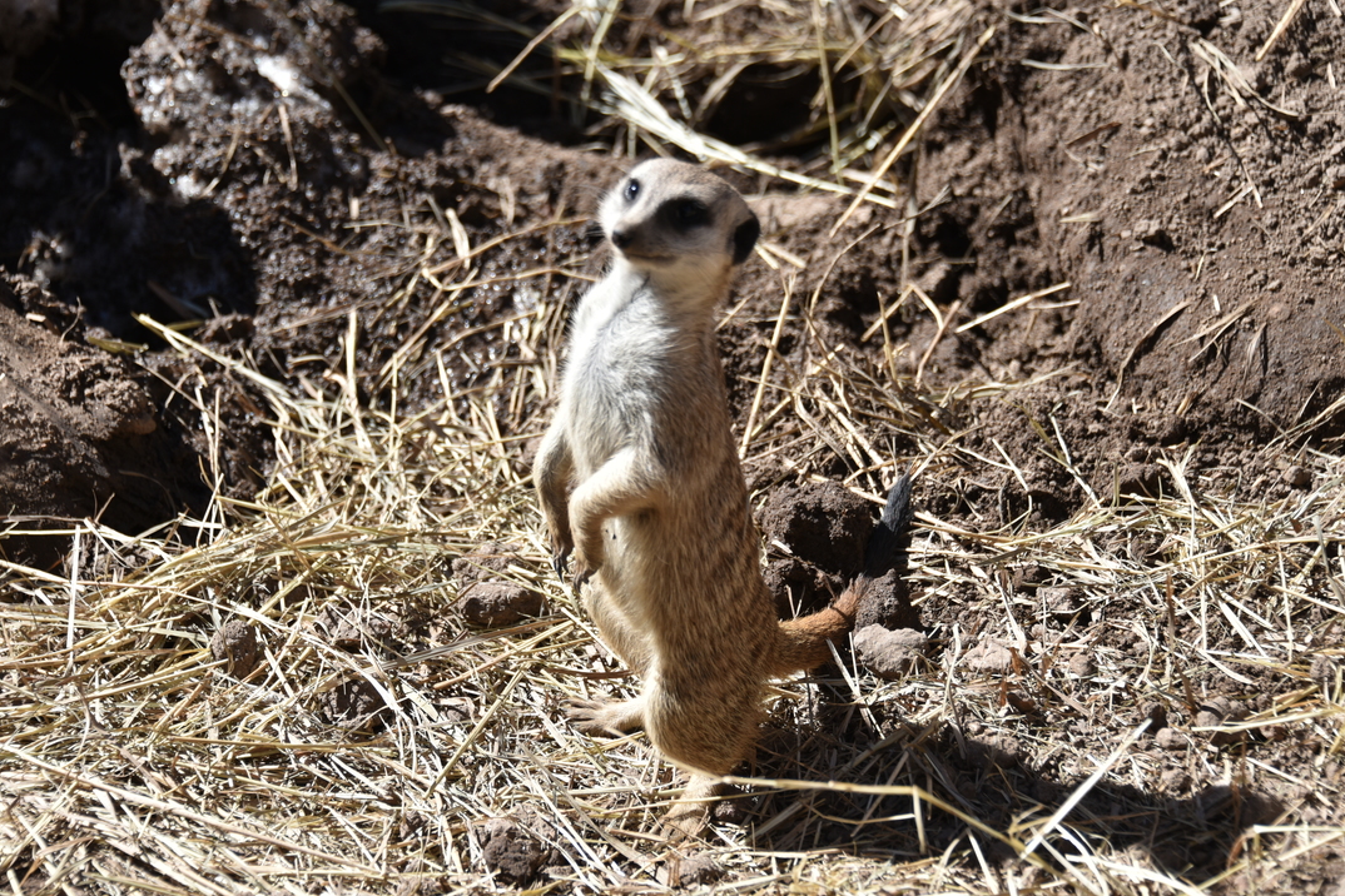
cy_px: 444
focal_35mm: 149
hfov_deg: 13.8
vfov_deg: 9.2
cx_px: 676
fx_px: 5566
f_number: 6.3
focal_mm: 125
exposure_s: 1/250
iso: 100
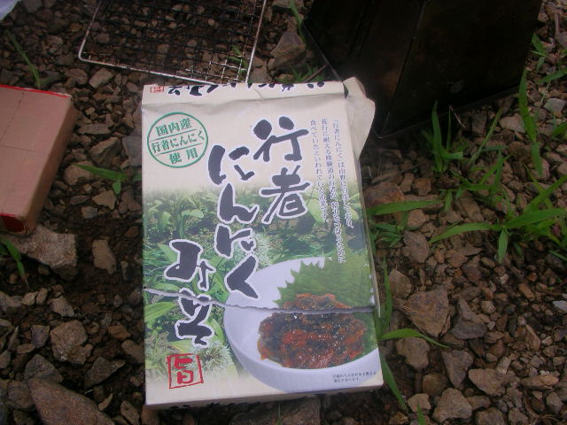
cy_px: 212
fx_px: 606
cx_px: 284
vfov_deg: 38.7
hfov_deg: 50.1
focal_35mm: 37
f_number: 2.8
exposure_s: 1/100
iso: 50
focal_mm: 5.7
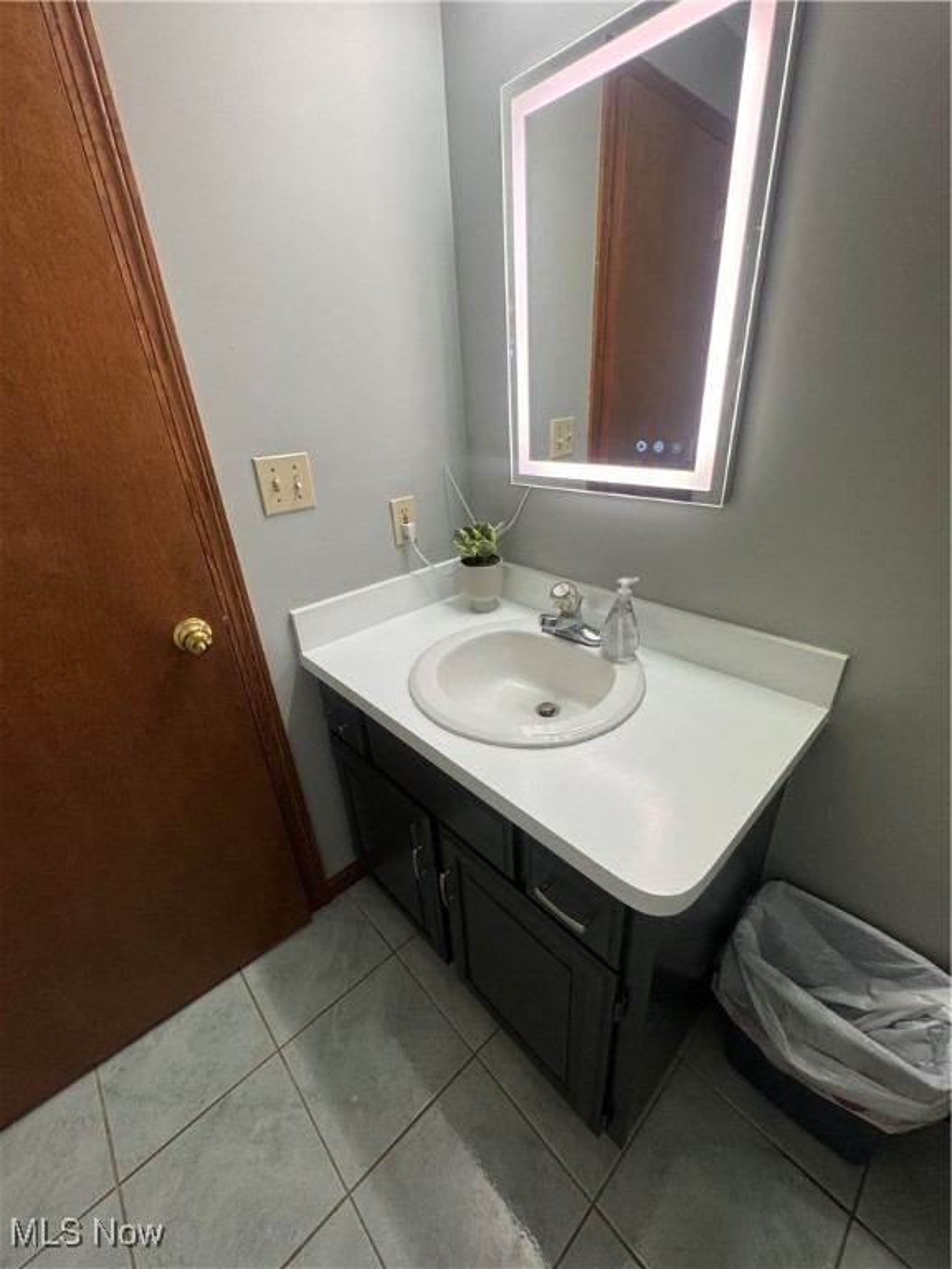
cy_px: 634
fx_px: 513
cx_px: 476
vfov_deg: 102.1
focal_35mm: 14
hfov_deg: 85.7
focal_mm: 2.22
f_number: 2.2
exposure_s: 1/120
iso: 250
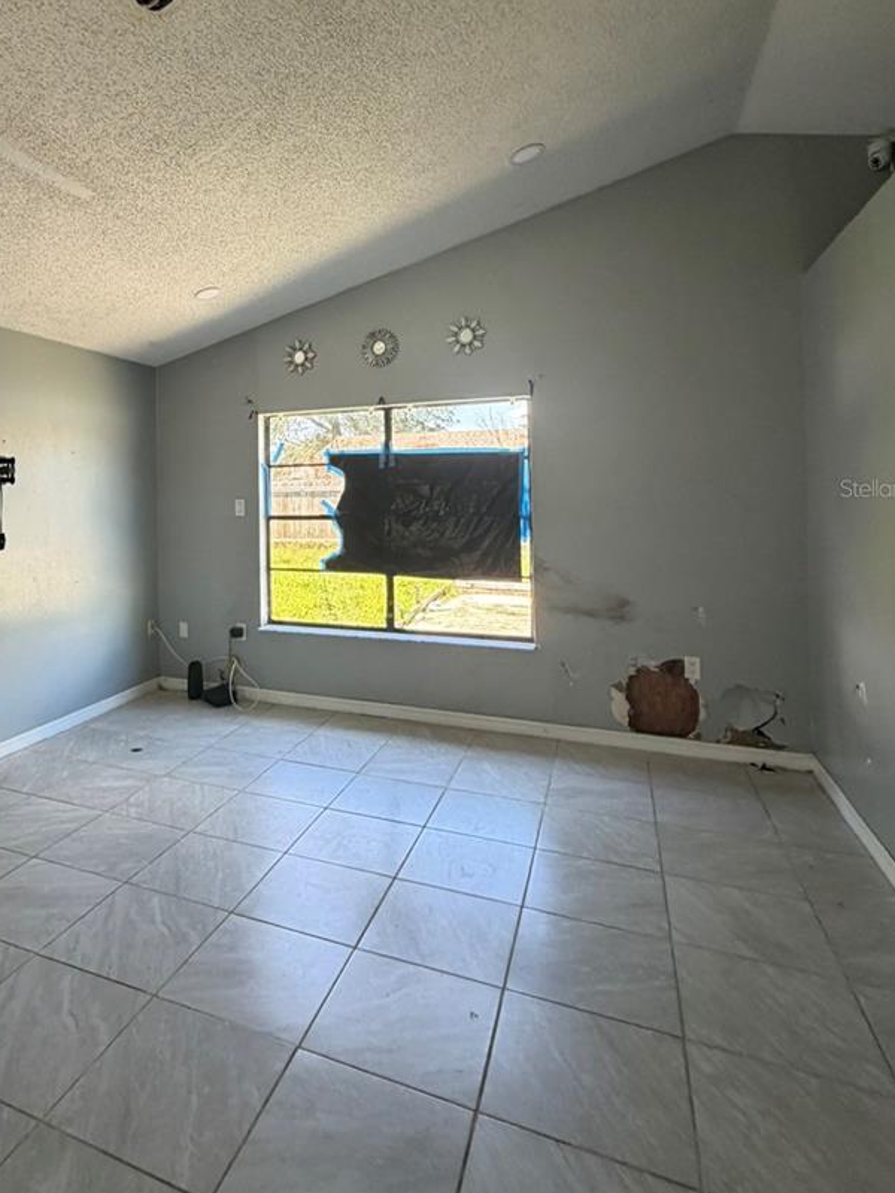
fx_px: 724
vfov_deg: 78.2
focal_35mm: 21
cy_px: 488
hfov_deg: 61.4
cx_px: 274
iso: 160
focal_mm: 2.22
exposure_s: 1/121
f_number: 2.2
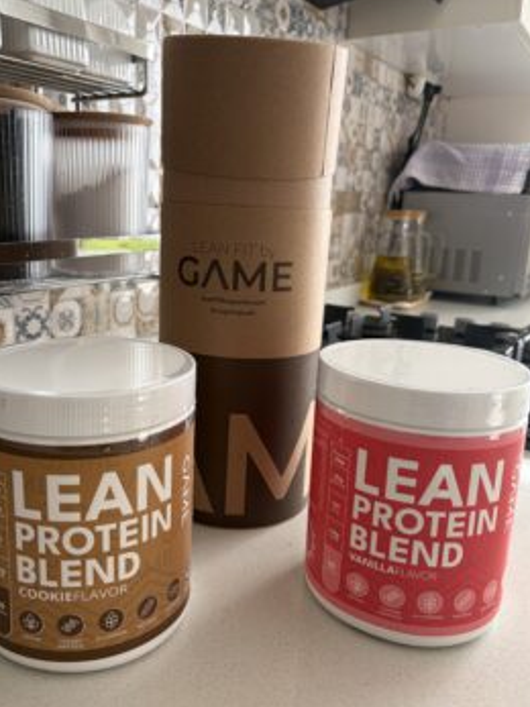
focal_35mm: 30
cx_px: 236
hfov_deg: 46.7
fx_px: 613
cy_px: 338
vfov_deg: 60.0
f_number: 1.6
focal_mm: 5.96
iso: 40
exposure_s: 1/121
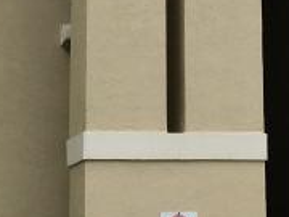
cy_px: -71
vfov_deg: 8.8
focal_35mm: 165
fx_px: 1378
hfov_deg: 11.9
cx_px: 234
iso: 25
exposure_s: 1/894
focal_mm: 4.15
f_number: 2.2
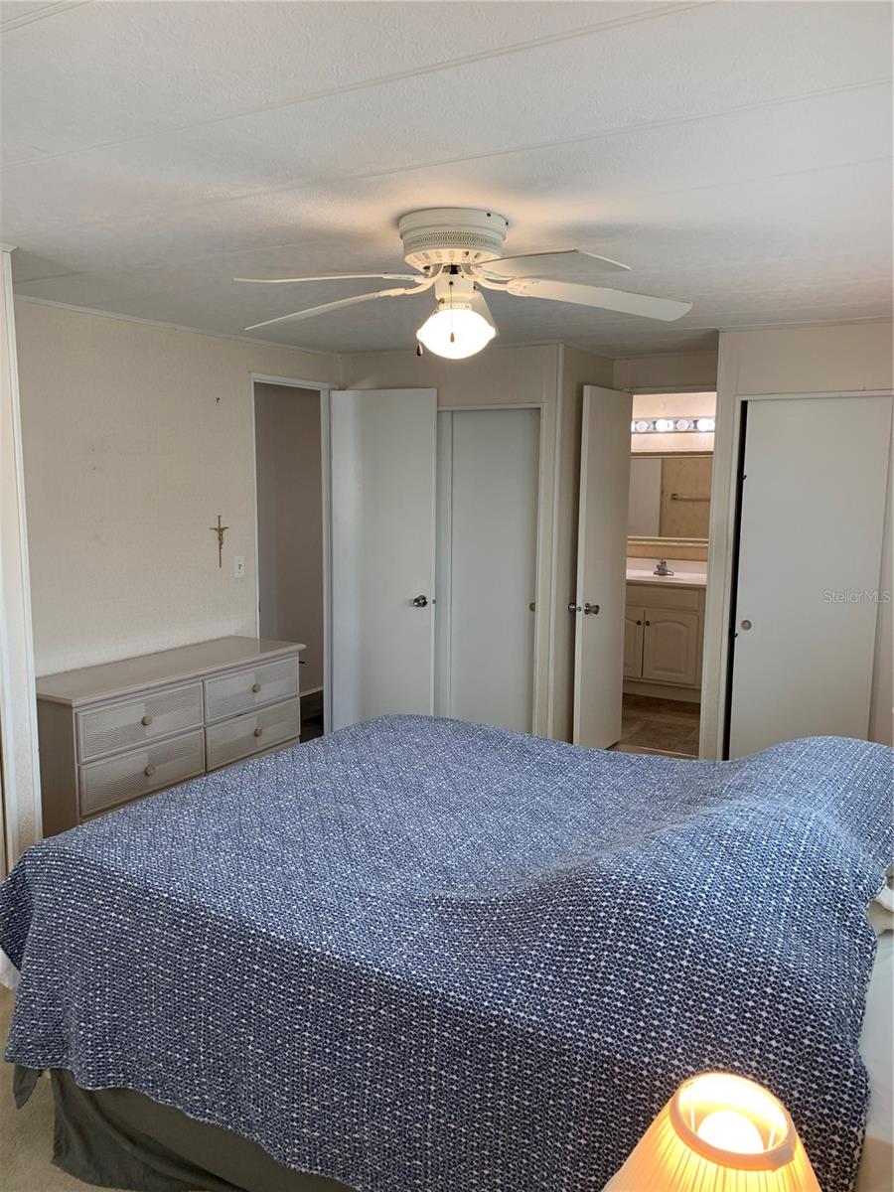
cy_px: 596
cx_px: 447
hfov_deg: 53.1
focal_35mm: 26
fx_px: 895
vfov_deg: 67.3
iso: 50
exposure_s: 1/60
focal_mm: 4.25
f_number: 1.8
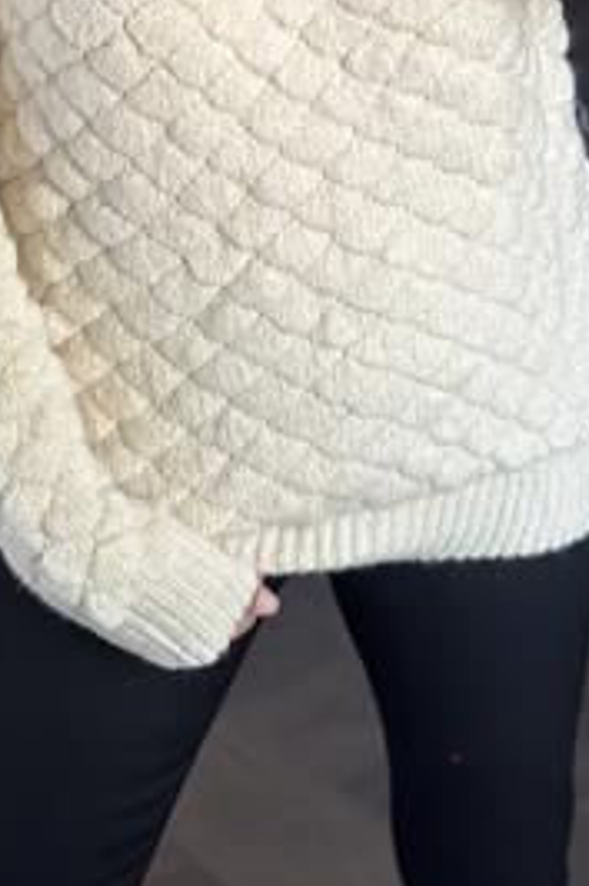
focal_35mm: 95
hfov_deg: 14.4
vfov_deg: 21.1
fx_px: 2334
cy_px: 117
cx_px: 276
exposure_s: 1/60
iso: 250
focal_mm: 6.86
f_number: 1.78
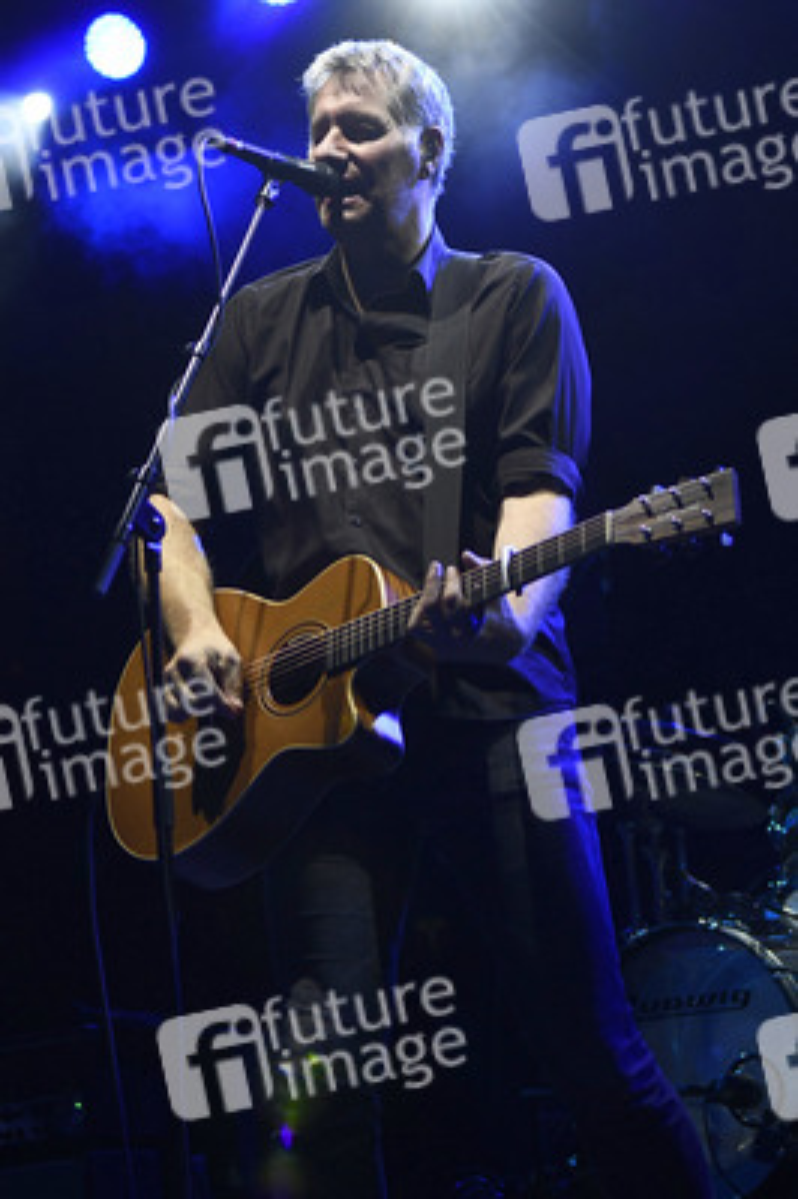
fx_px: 2731
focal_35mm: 82
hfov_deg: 16.6
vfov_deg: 24.8
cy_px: 600
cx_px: 399
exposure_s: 1/800
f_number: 4
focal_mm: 55
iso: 1600
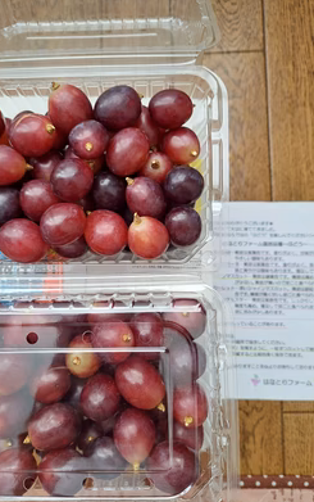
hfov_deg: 47.5
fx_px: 355
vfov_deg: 70.4
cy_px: 252
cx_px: 132
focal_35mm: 26
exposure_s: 1/50
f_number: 1.8
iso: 50
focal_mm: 5.23
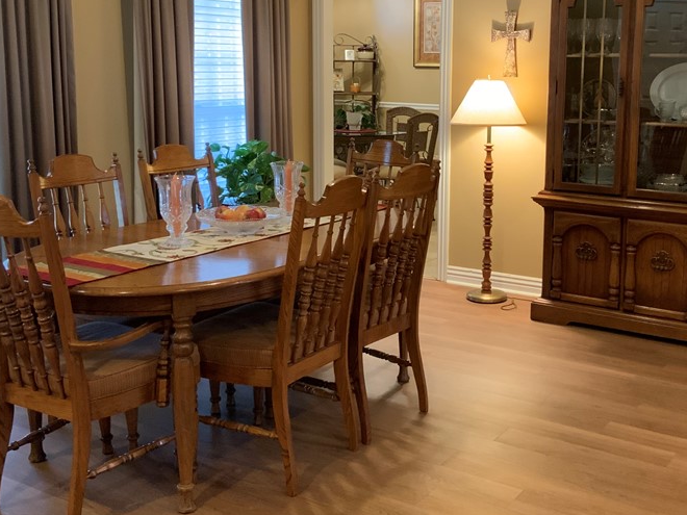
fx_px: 893
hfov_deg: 41.9
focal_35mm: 45
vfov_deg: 32.0
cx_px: 404
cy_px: 191
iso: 200
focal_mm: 3
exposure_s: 1/40
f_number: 1.8
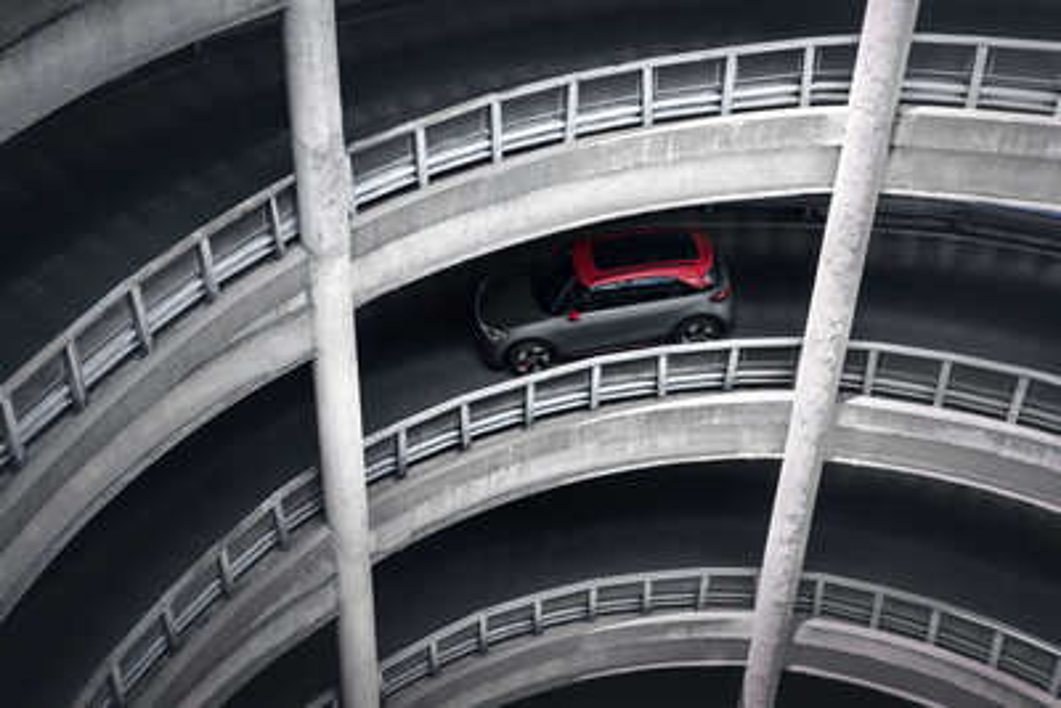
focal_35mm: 49
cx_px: 530
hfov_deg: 40.3
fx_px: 1448
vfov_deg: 27.5
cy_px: 354
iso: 80
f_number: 8
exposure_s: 1/5
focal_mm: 49.1
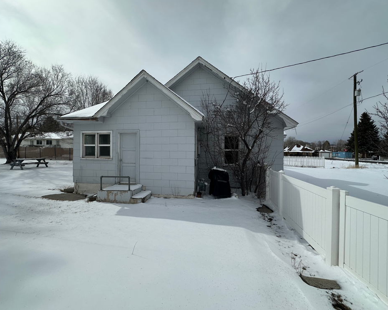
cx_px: 188
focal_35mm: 15
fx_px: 172
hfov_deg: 96.8
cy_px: 152
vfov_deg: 84.0
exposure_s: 1/4651
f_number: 2.2
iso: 50
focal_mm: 2.22
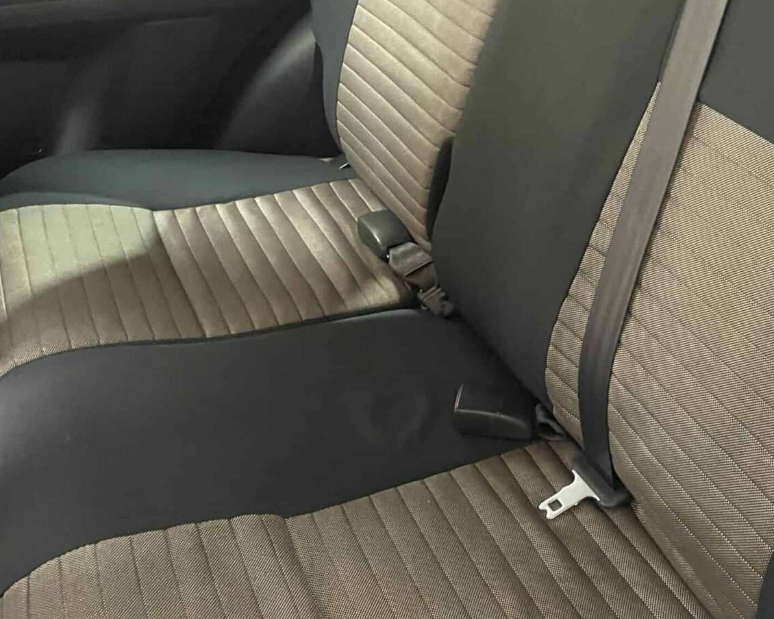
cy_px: 322
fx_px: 1054
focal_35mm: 46
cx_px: 590
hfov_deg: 39.1
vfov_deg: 32.7
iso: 800
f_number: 1.6
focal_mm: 4.2
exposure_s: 1/25
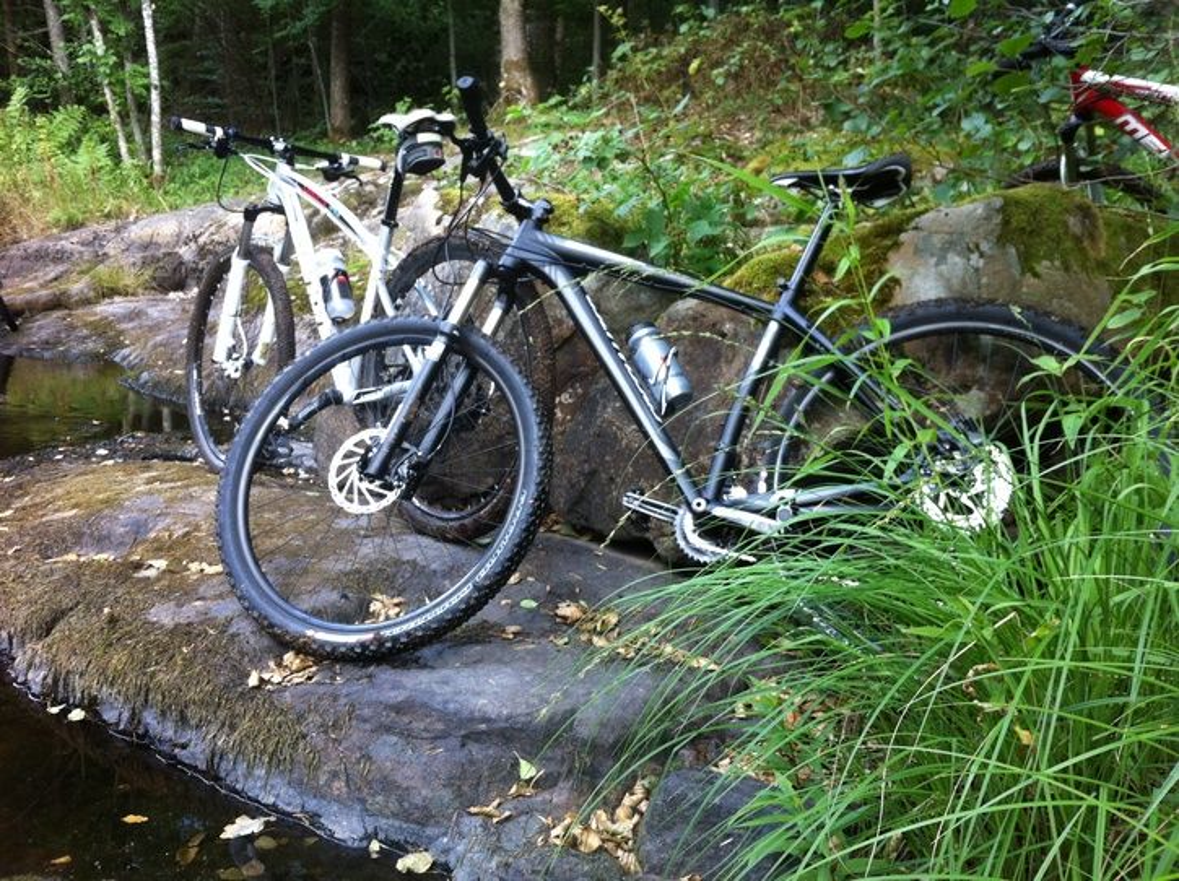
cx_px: 590
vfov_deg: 40.6
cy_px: 440
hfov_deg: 52.7
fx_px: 1191
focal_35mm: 35
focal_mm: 3.85
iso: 100
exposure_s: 1/30
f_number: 2.8
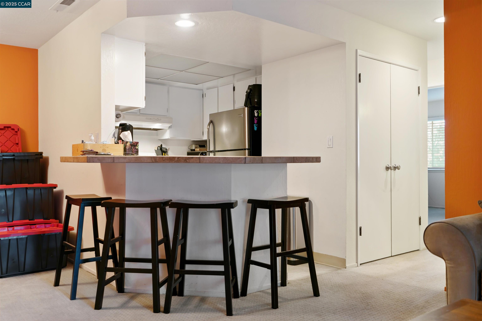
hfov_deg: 60.3
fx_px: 415
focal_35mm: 31
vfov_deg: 42.3
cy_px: 160
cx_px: 241
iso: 100
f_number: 2.8
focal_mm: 31
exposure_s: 1/6
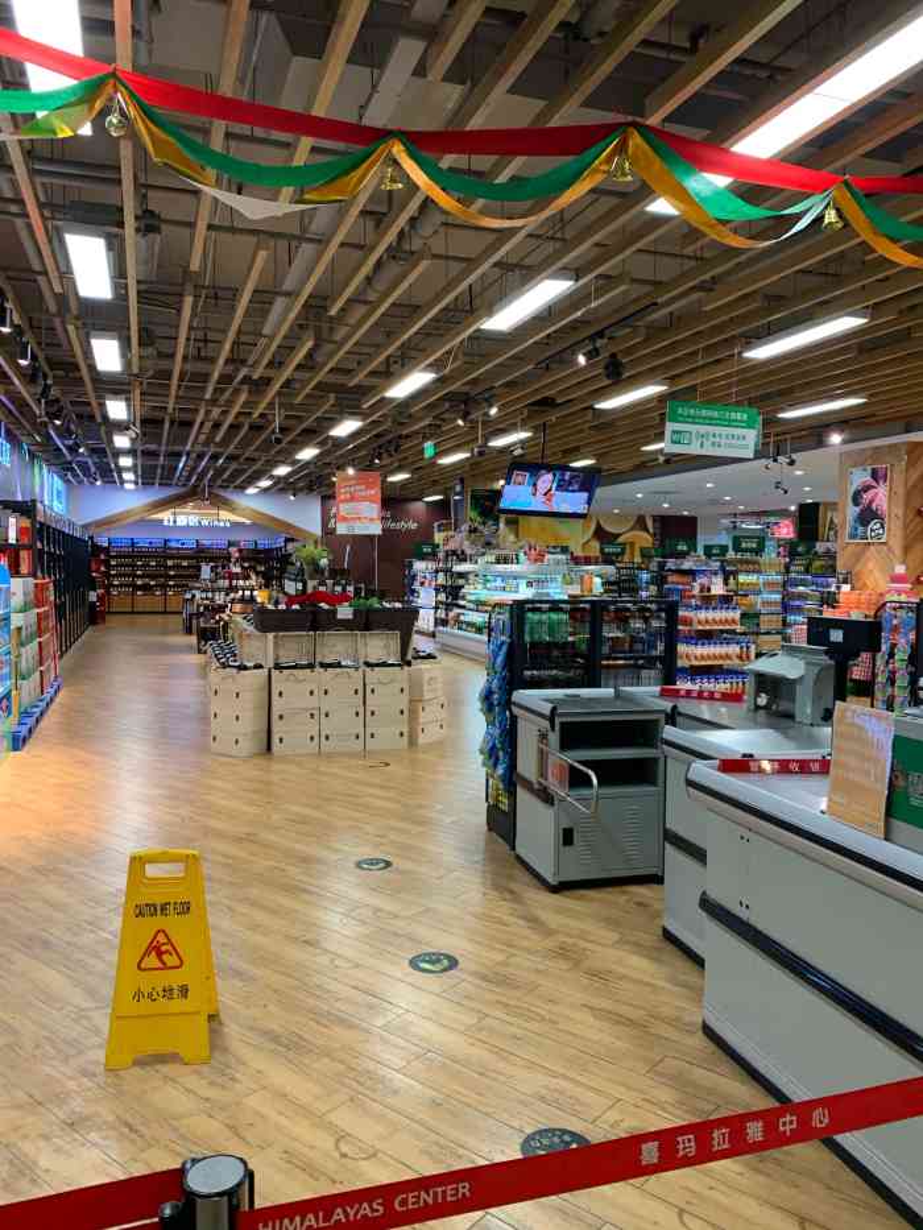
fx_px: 924
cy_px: 615
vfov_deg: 67.3
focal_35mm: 26
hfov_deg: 53.1
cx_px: 462
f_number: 1.8
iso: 160
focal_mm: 4.25
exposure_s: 1/60
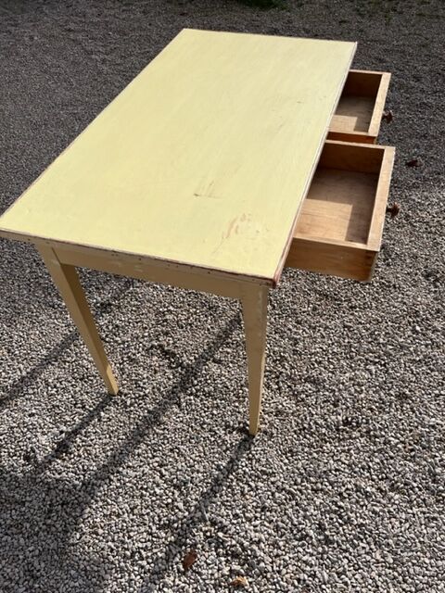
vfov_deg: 67.3
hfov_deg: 53.1
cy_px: 296
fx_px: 446
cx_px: 222
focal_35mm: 26
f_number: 1.6
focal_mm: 5.1
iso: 50
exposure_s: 1/3876
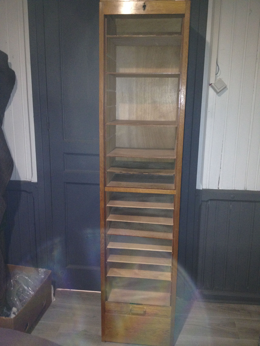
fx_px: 351
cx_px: 130
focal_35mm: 35
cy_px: 173
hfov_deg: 40.7
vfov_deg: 52.6
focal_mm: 4.28
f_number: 2.4
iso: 200
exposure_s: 1/17
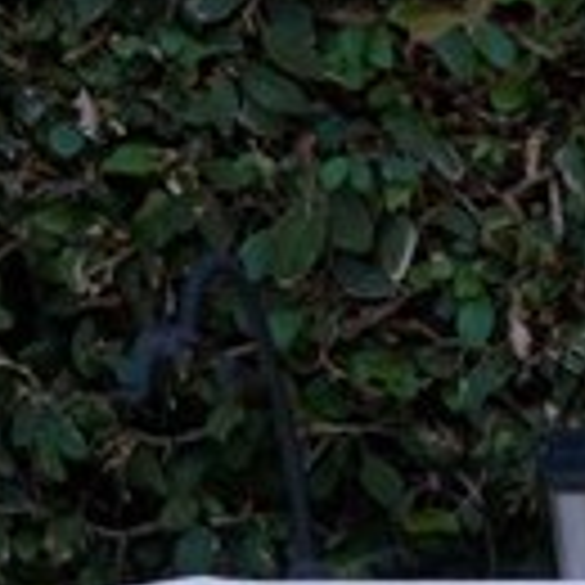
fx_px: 2696
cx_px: 1570
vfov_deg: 10.9
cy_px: 1296
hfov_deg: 10.1
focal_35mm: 141
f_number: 6.3
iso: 100
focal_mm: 21
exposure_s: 1/160
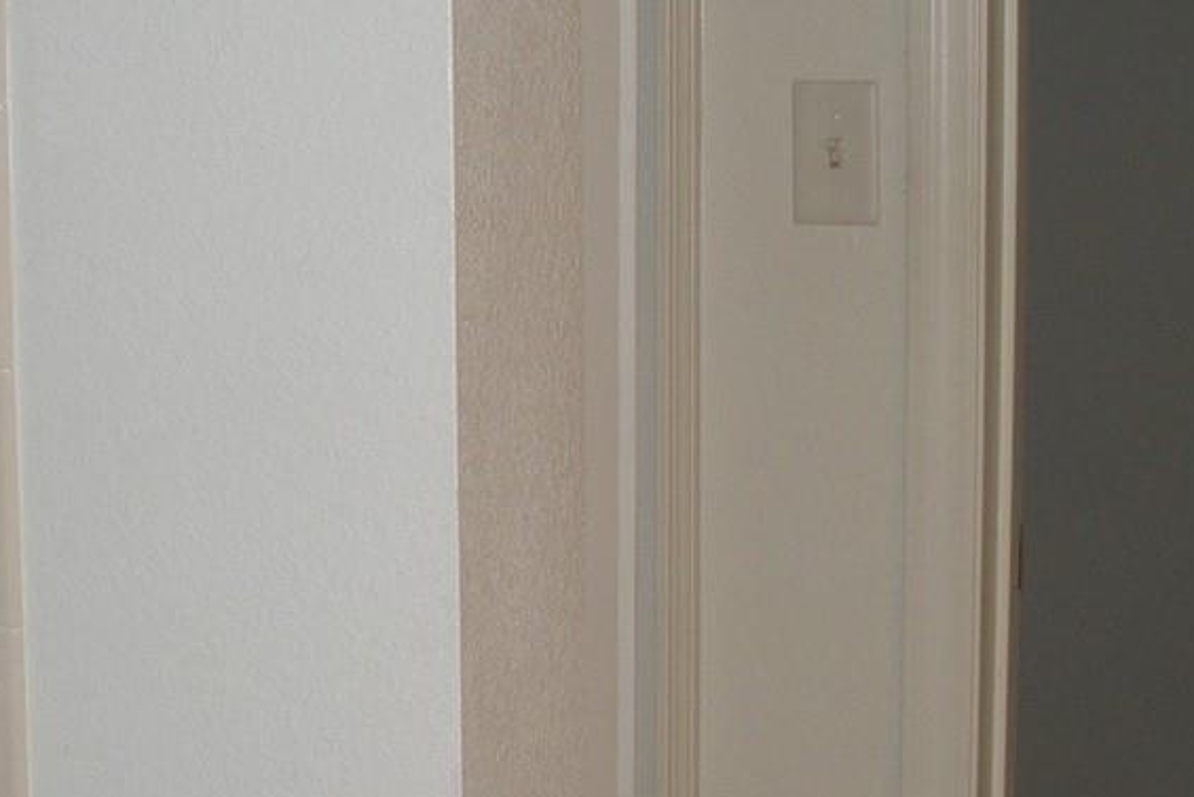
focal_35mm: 106
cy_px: 558
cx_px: 530
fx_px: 3516
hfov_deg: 19.3
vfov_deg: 12.9
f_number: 3.5
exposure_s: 1/30
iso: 86
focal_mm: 6.3
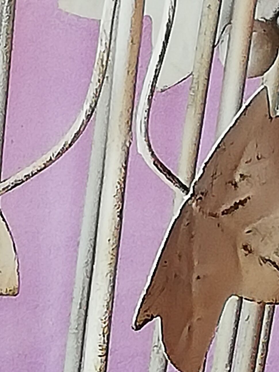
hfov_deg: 5.6
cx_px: -148
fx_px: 2804
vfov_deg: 7.6
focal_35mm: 261
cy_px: 226
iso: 200
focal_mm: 3.81
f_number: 2.2
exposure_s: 1/50
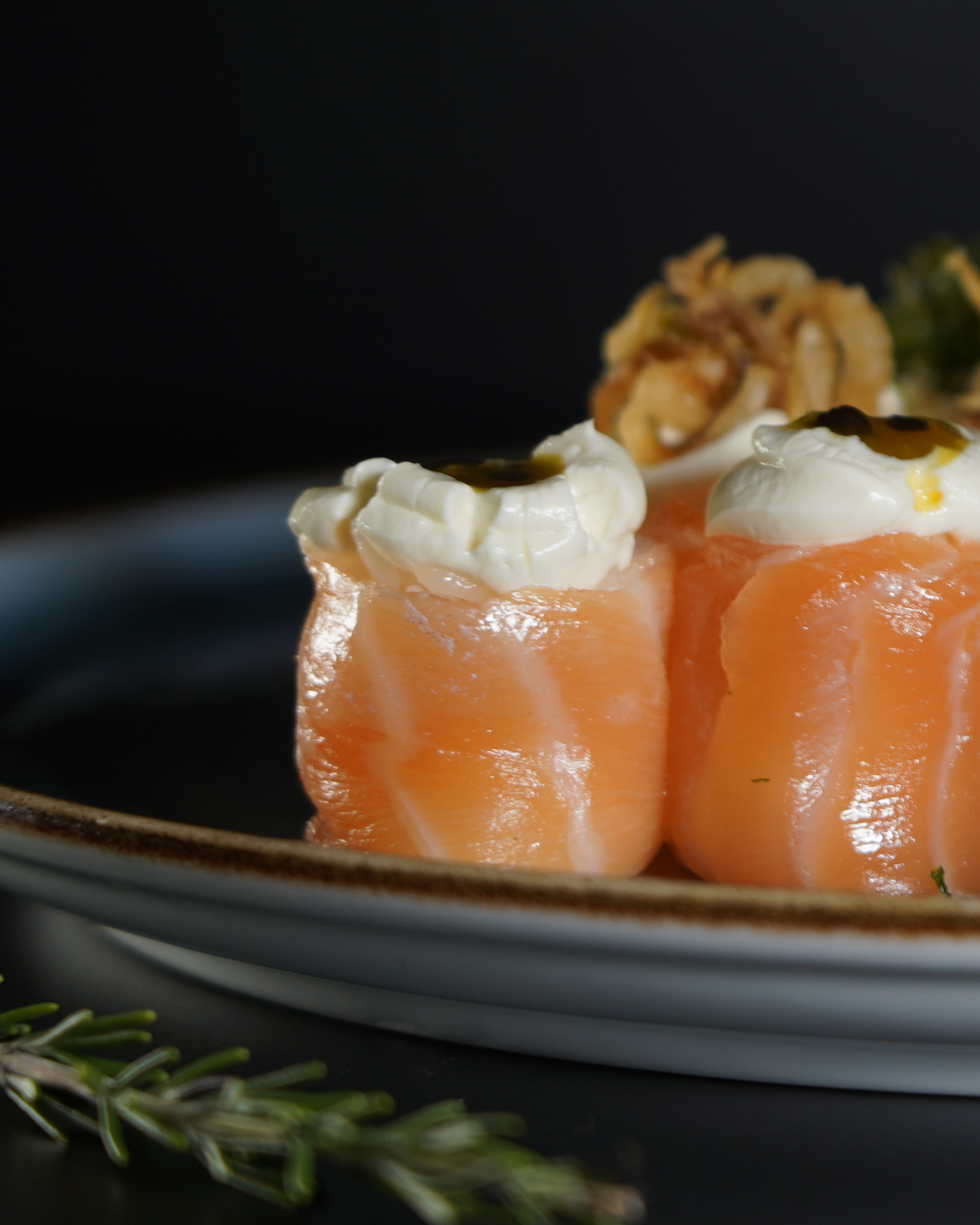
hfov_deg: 7.0
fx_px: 7940
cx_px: 1180
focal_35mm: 219
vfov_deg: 8.8
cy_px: 372
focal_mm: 98
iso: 100
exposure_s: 1/60
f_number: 4
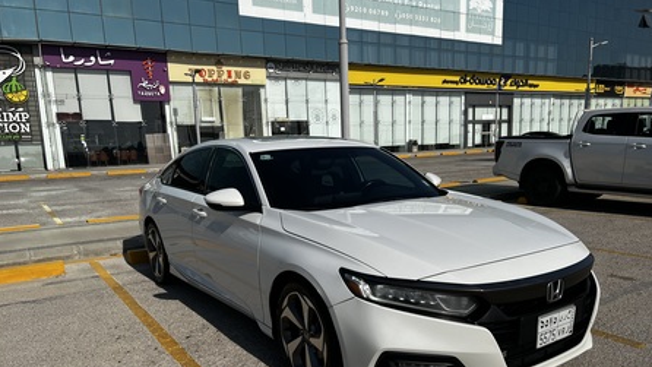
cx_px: 331
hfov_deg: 66.1
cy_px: 242
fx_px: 501
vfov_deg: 39.8
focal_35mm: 29
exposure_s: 1/10309
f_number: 1.5
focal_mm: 5.7
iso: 50
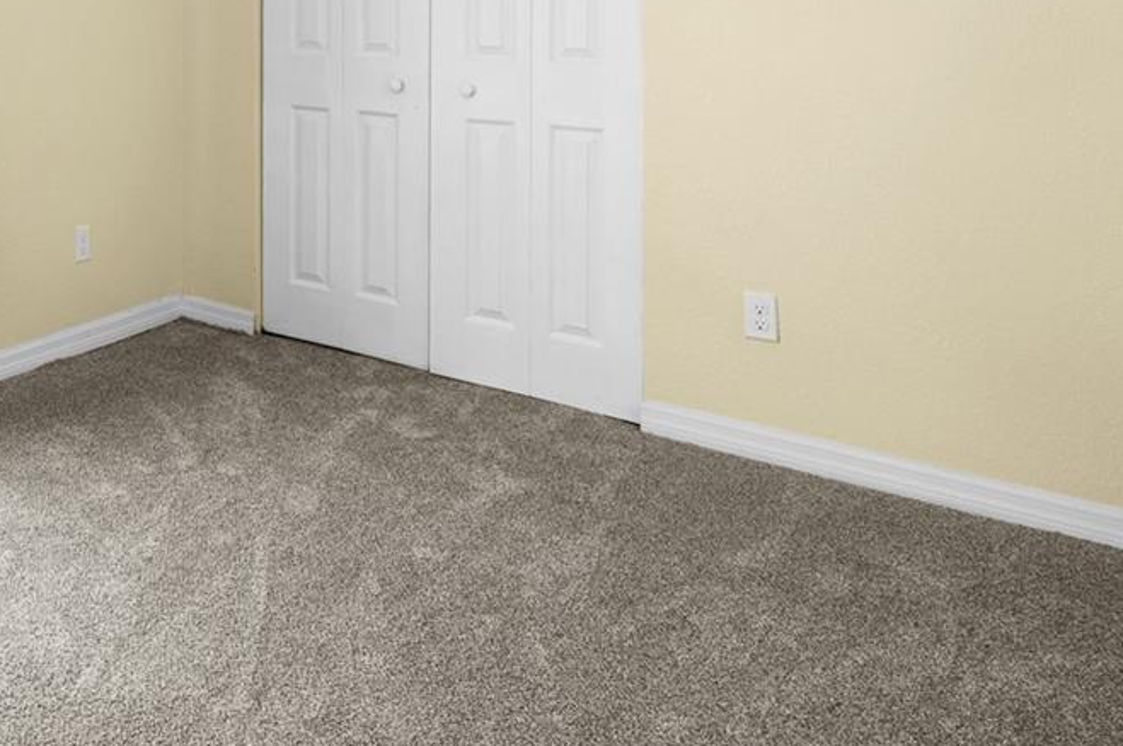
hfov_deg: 47.2
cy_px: -14
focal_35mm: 34
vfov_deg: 34.9
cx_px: 19
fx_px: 1060
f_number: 8
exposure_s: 1/6
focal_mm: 14
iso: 200
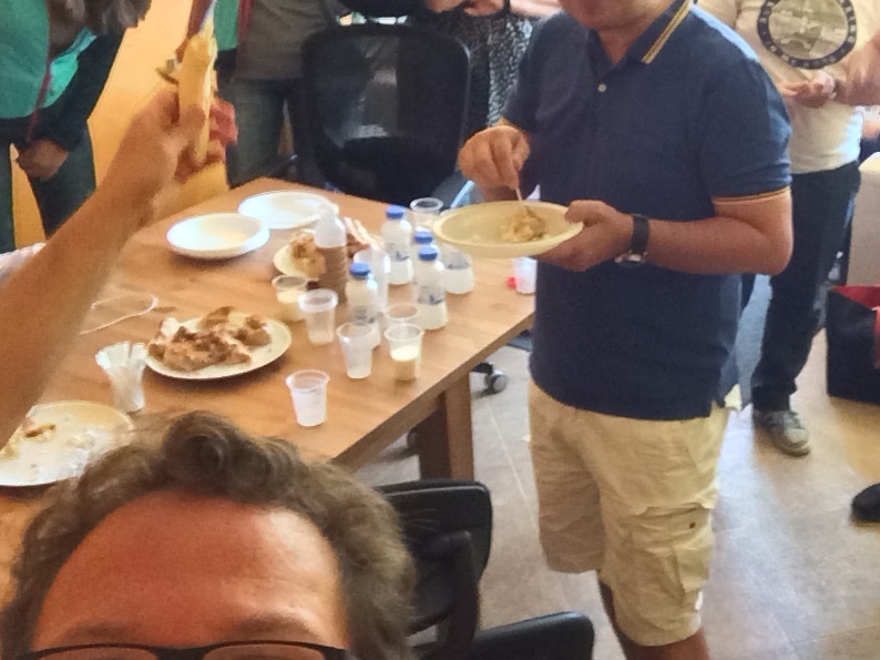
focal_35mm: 50
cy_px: 285
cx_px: 673
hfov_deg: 37.2
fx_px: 1271
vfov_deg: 29.1
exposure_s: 1/25
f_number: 2.4
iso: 400
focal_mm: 2.15
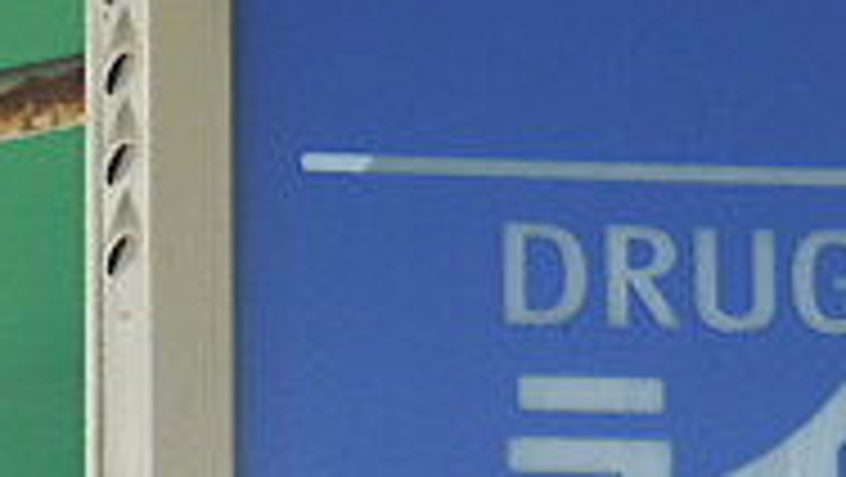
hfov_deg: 3.4
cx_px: 1170
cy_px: 306
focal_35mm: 634
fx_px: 14230
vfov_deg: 1.9
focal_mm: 30.7
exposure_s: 1/100
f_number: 5.5
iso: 125
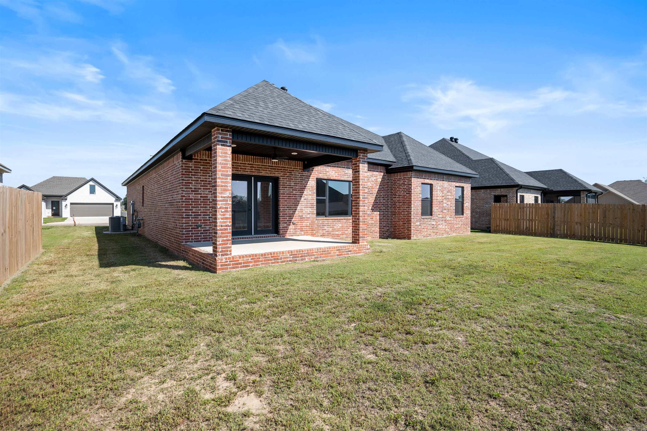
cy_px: 216
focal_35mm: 16
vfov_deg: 73.7
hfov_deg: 96.7
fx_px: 288
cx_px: 324
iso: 100
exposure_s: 1/200
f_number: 5.6
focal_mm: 16
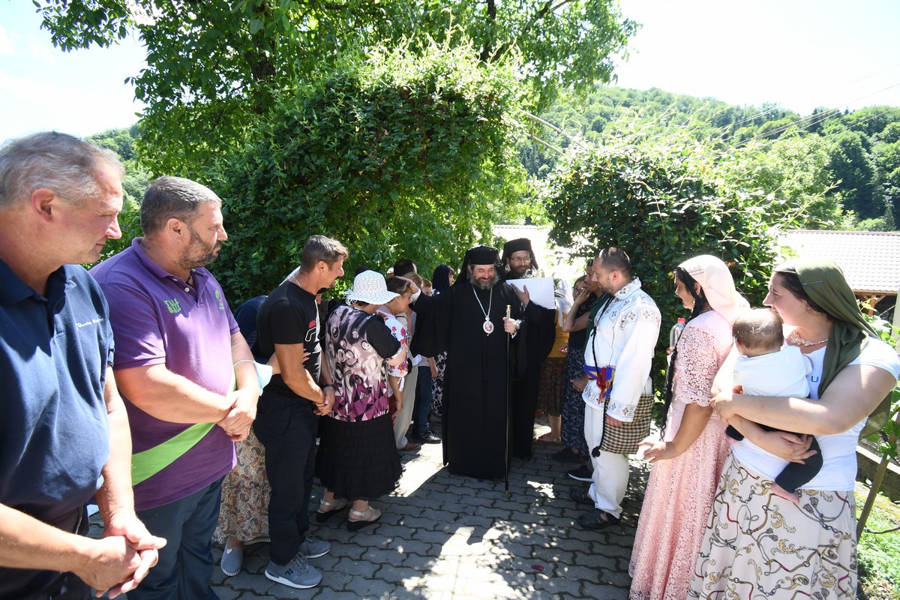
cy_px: 300
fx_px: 375
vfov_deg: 77.3
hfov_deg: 100.4
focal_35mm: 15
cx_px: 450
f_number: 5
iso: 320
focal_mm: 10
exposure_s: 1/200
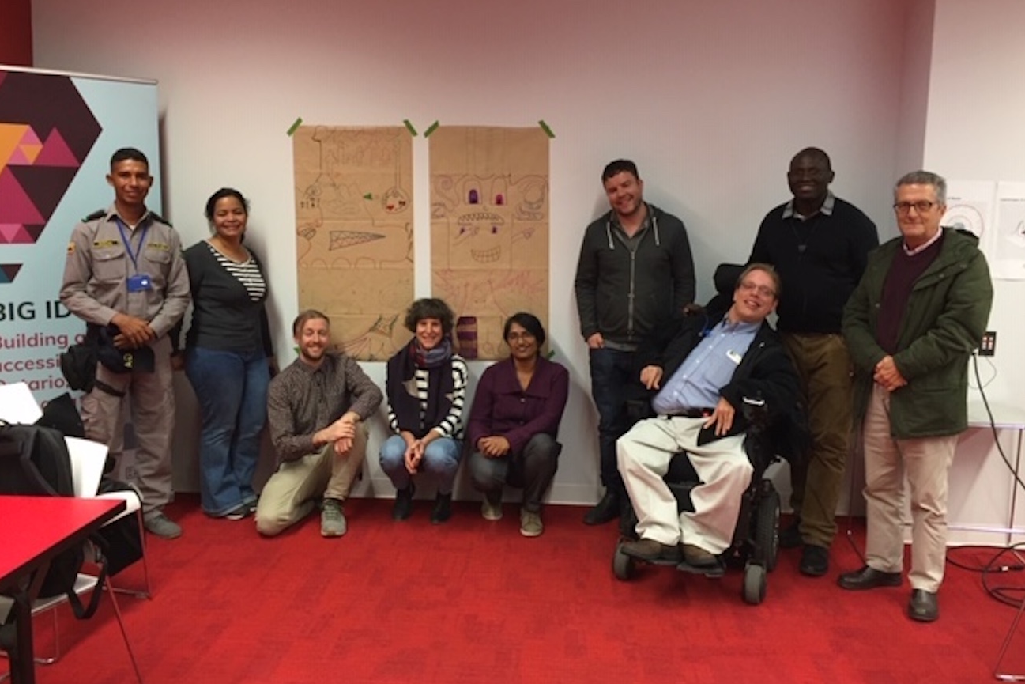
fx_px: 883
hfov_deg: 60.3
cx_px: 519
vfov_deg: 42.3
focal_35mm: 31
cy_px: 315
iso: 100
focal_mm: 4.15
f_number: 2.2
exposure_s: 1/30
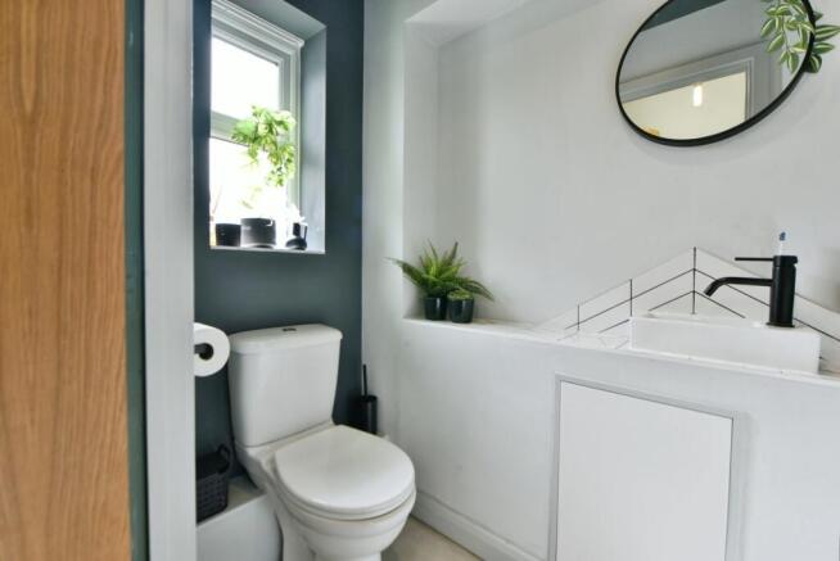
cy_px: 280
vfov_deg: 77.4
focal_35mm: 15
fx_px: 350
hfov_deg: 100.4
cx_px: 420
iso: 500
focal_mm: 15
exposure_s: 1/50
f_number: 9
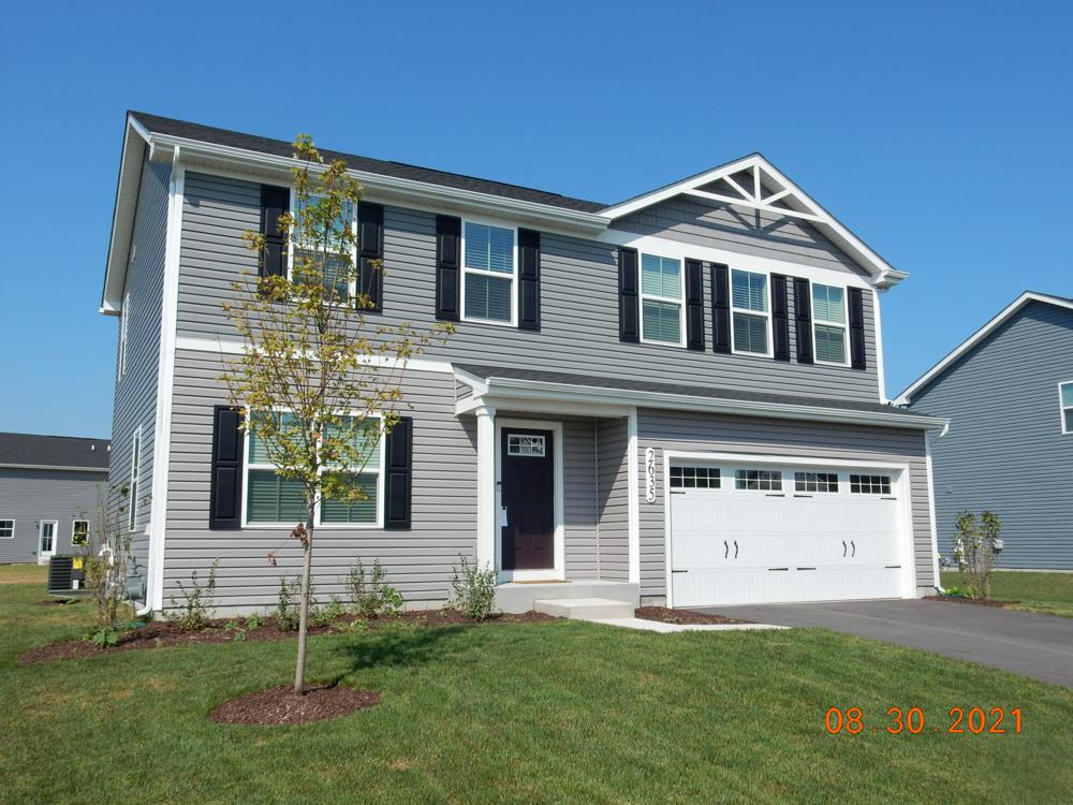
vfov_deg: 46.8
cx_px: 536
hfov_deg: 60.0
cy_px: 402
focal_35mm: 30
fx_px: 930
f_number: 4
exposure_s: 1/1600
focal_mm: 5.4
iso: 125
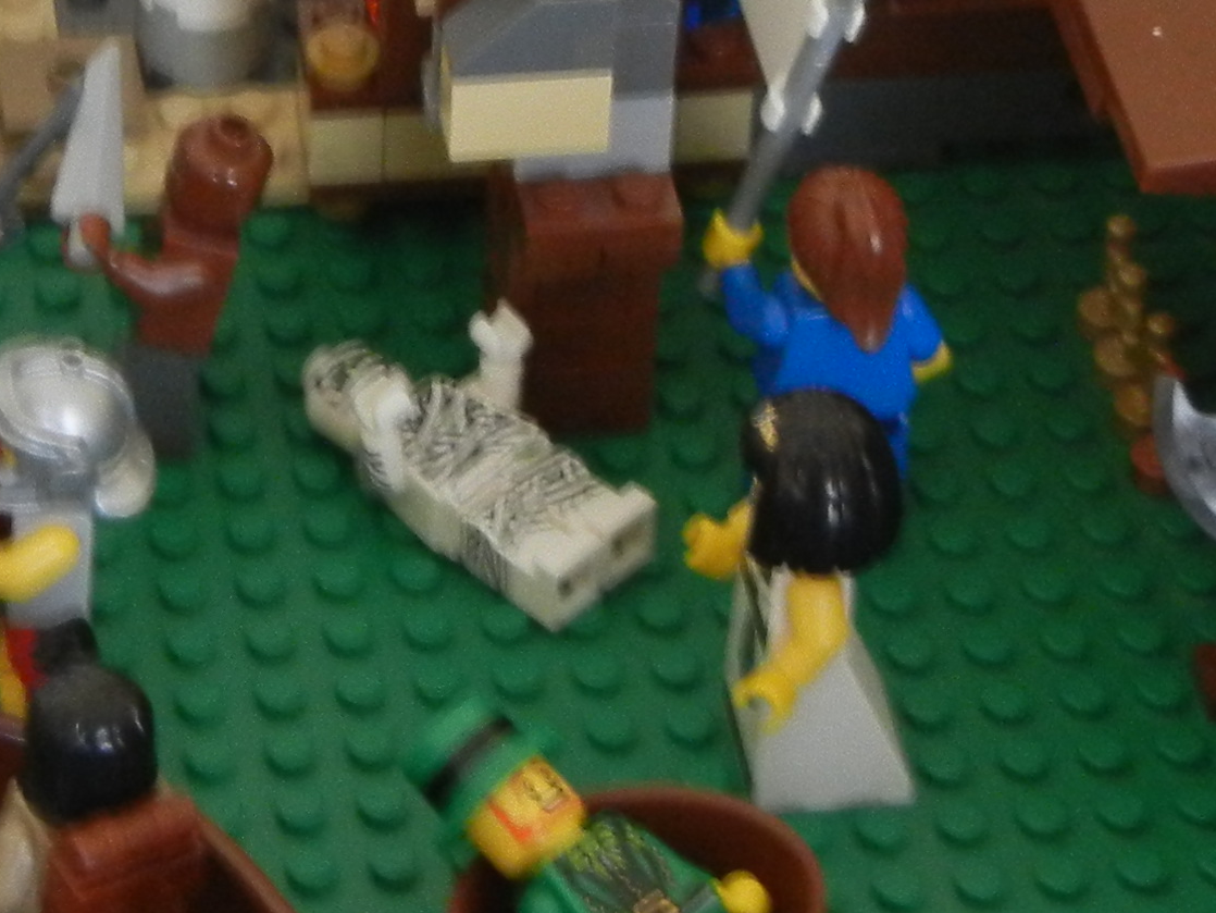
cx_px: 236
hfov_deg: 12.2
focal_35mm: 161
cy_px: -30
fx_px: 5657
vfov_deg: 9.2
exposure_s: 1/3.9
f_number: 3.8
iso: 400
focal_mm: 8.1
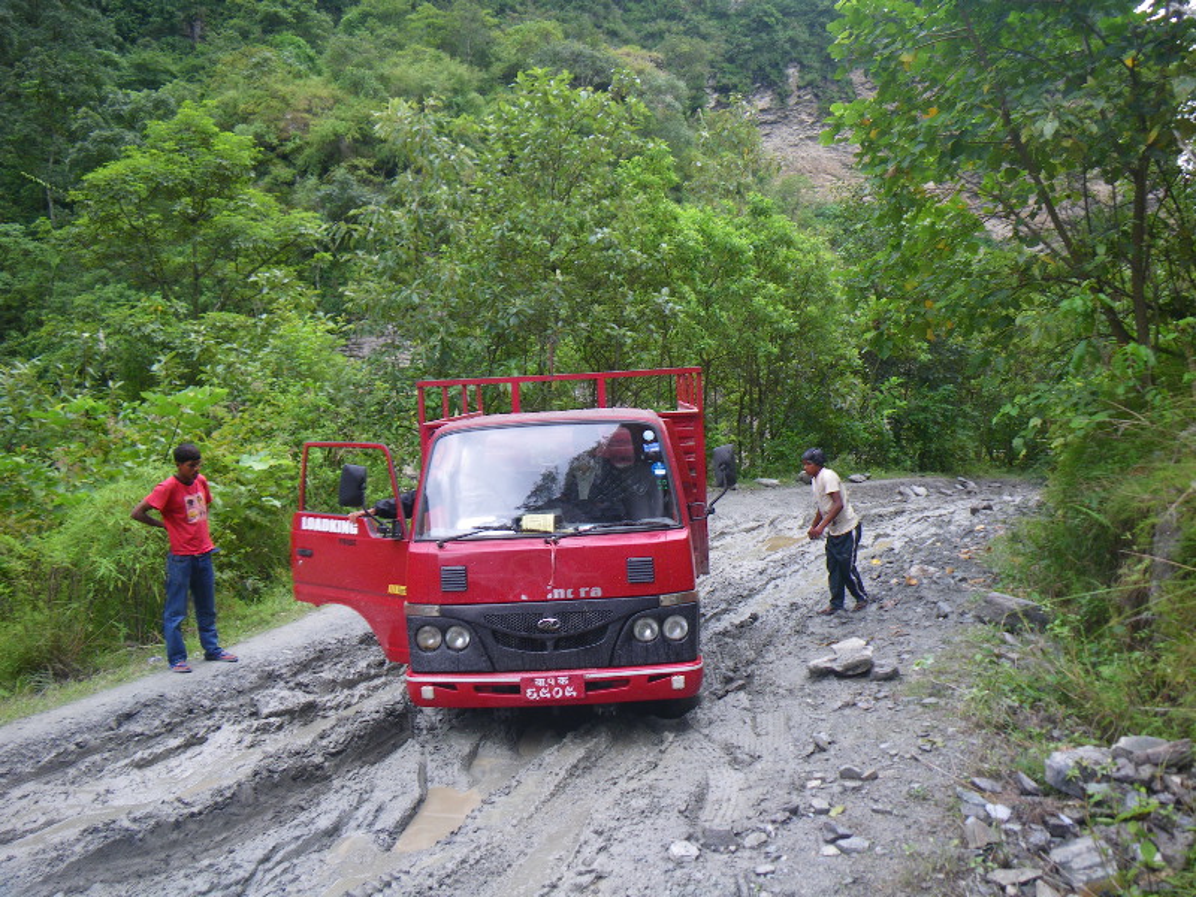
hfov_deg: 63.4
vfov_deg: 49.7
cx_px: 598
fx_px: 967
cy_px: 448
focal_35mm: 28
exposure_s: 1/60
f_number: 3.5
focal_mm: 5
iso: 50
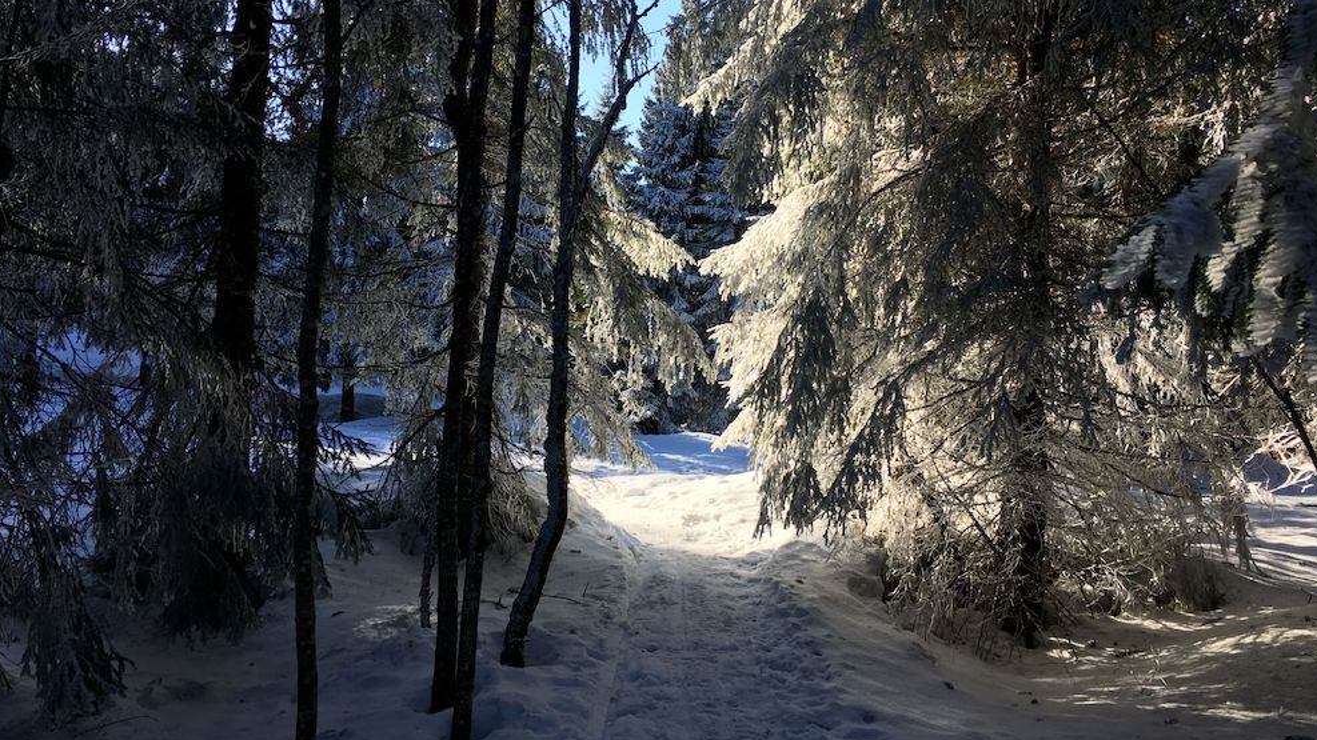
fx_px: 1117
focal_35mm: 32
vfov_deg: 36.5
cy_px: 284
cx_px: 656
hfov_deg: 61.0
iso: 25
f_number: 2.2
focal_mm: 4.15
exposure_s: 1/413
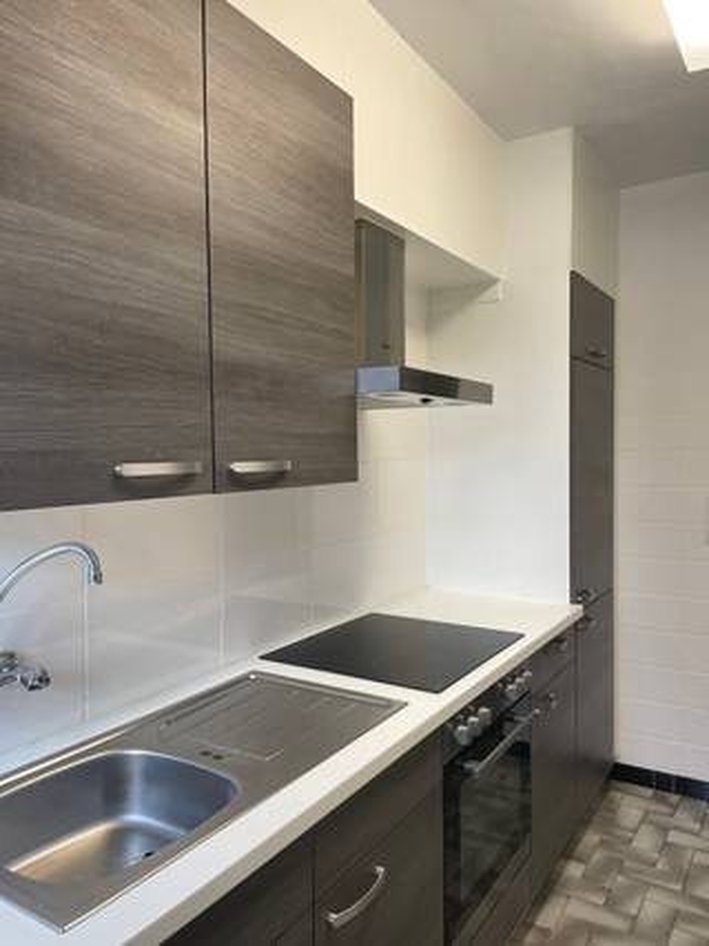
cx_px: 354
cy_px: 473
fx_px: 710
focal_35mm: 26
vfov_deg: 67.3
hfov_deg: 53.0
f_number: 1.6
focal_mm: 4.2
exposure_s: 1/100
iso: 100
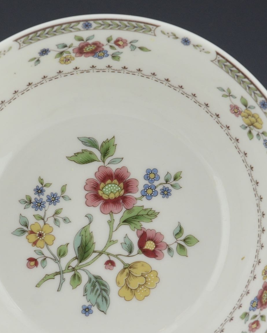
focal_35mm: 151
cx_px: 106
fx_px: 1491
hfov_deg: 10.2
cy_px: 236
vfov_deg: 12.7
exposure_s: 1/125
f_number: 5.6
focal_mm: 50
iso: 800
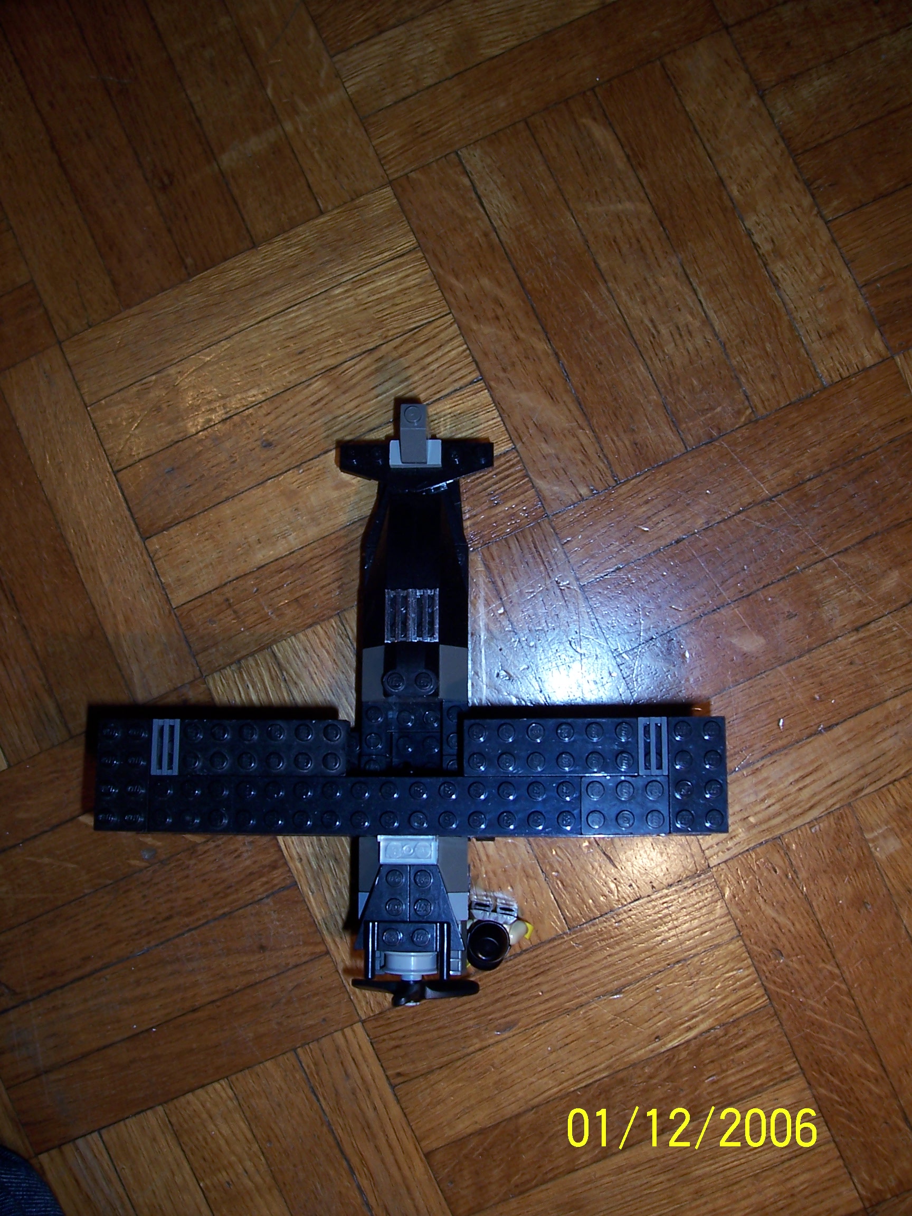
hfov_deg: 41.8
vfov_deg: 54.0
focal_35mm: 34
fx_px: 1194
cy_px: 608
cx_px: 456
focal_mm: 5.6
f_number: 2.7
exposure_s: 1/60
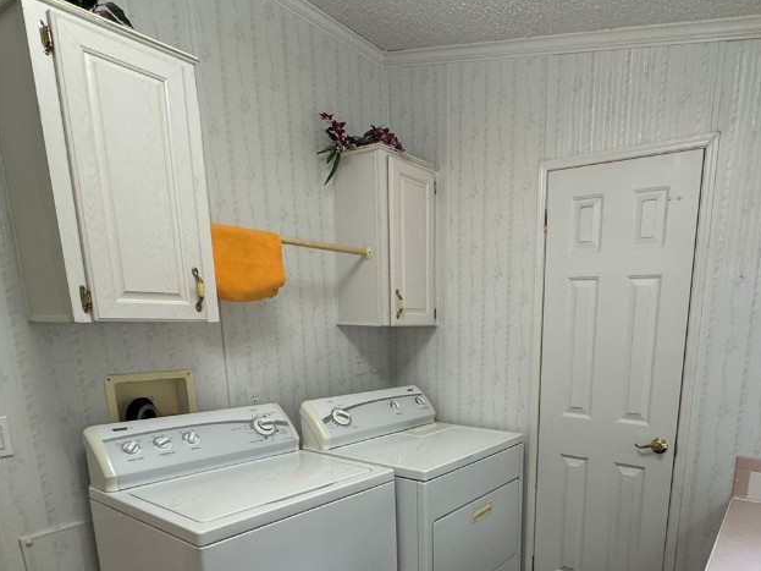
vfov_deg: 55.8
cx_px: 485
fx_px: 506
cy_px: 434
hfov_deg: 72.4
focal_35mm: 23
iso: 250
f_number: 2.2
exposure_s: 1/120
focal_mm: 2.22
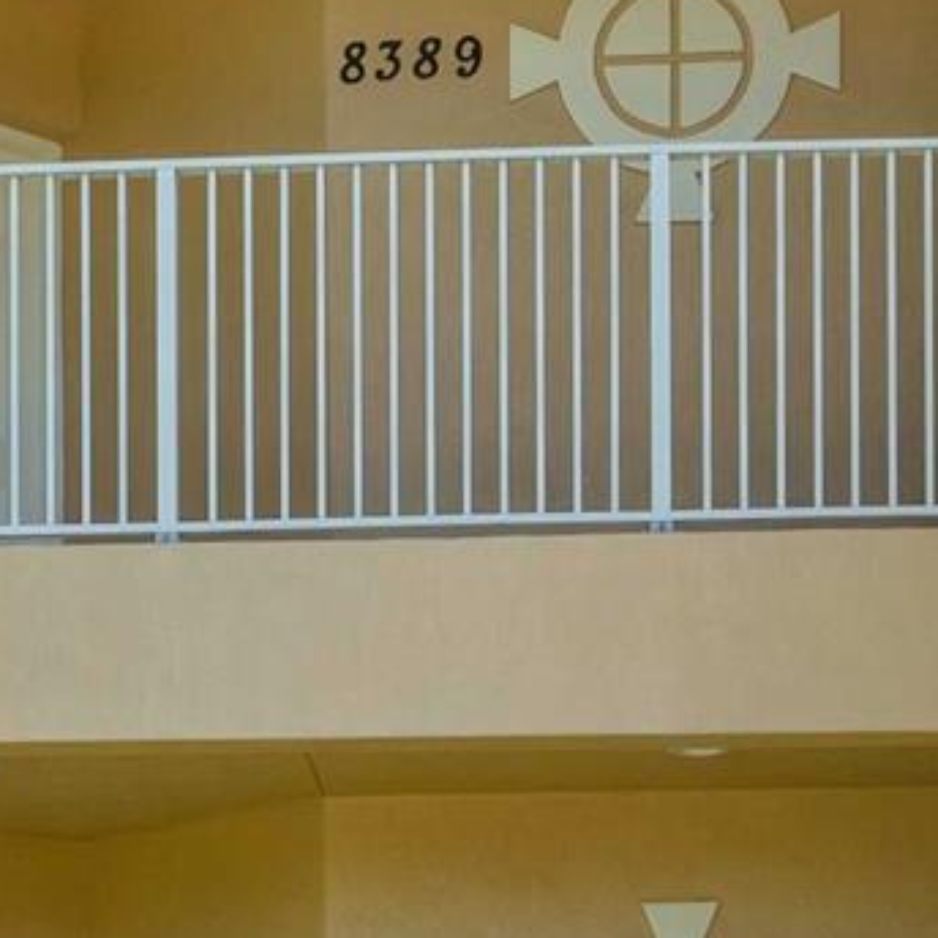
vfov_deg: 20.0
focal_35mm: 81
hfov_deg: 21.3
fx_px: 2483
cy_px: 1130
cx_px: 335
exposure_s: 1/640
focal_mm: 16
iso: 400
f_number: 9
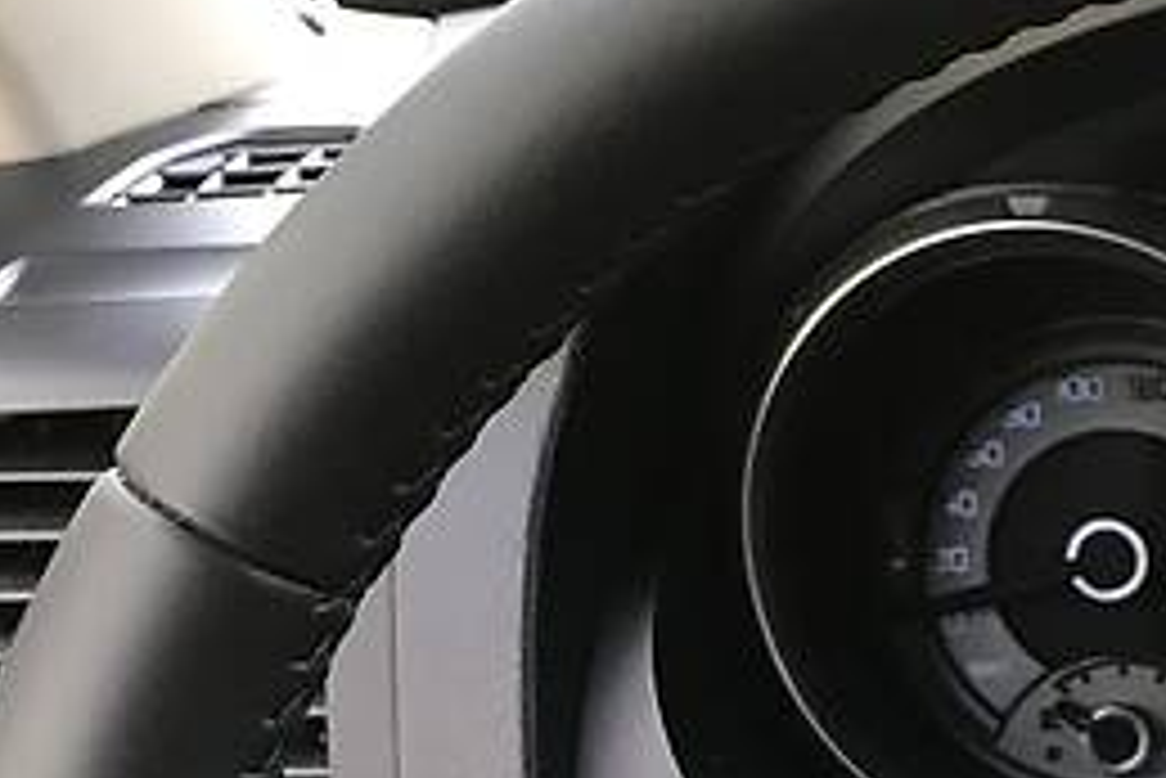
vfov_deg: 14.6
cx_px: 1495
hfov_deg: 20.7
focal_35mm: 90
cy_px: 989
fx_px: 2917
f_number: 1.8
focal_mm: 4
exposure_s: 1/30
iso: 40
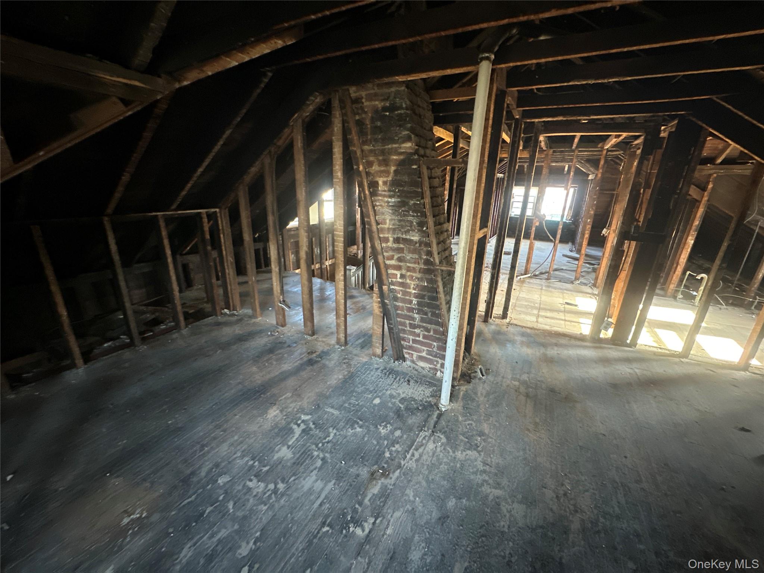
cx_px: 382
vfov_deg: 85.7
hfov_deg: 102.1
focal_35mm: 14
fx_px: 309
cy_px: 286
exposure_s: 1/60
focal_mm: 2.22
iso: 1000
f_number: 2.2
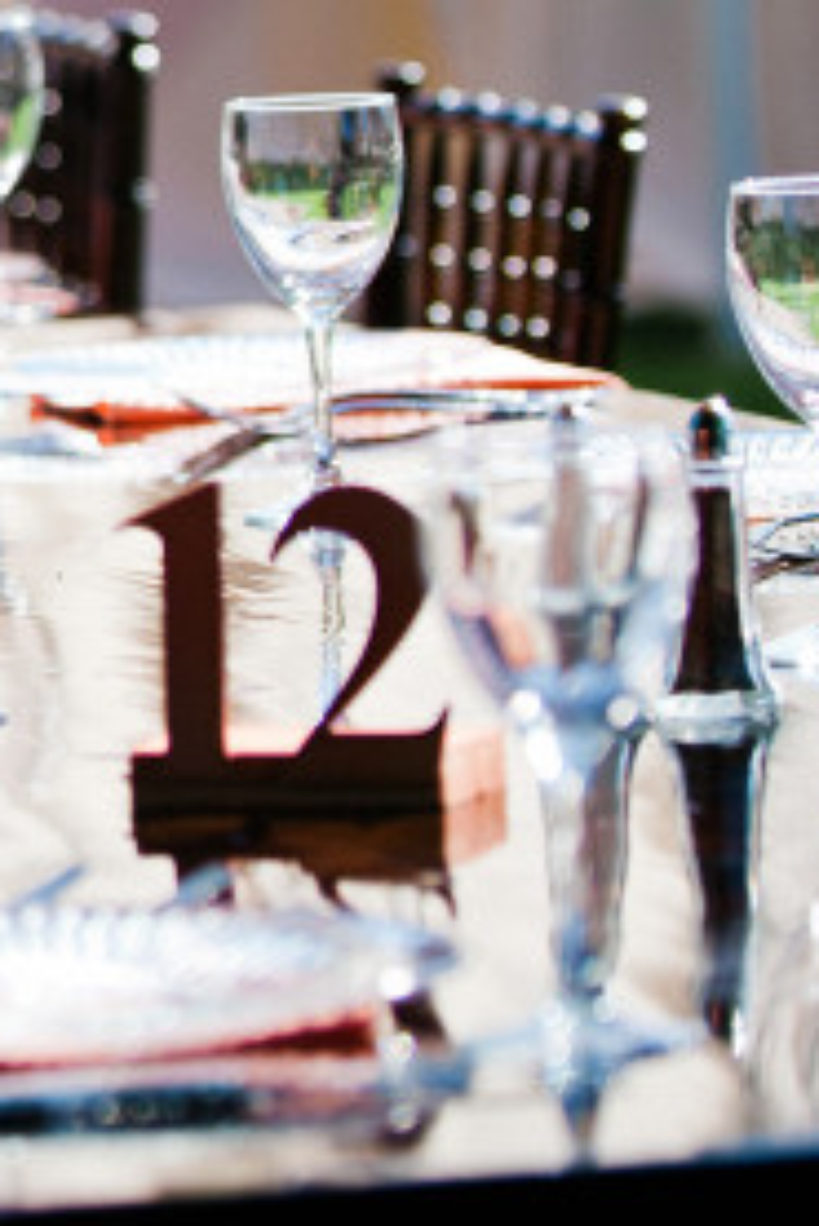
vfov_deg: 6.2
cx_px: -713
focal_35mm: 332
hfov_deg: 4.1
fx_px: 11314
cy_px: 91
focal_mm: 90
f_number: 3.2
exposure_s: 1/1250
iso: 200
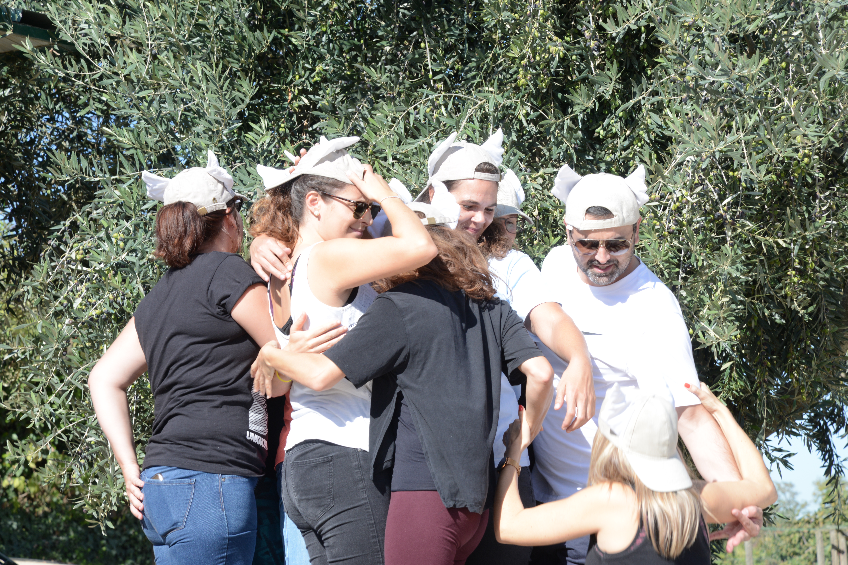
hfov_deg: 17.1
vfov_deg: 11.4
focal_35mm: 120
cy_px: 282
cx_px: 424
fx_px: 2826
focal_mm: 120
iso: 500
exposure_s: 1/250
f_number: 13
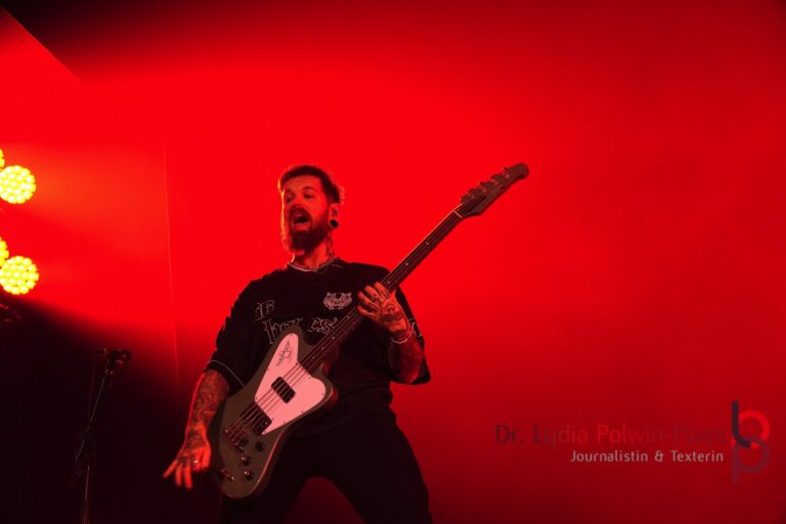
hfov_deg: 26.5
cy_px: 262
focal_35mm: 76
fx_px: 1670
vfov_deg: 17.8
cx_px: 393
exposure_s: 1/80
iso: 1600
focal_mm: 51
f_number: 4.5
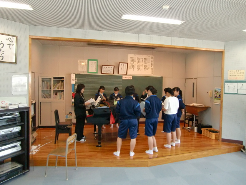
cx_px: 123
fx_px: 171
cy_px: 92
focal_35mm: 24
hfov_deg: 71.6
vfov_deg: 56.8
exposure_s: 1/60
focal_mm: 4.3
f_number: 3.2
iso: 500
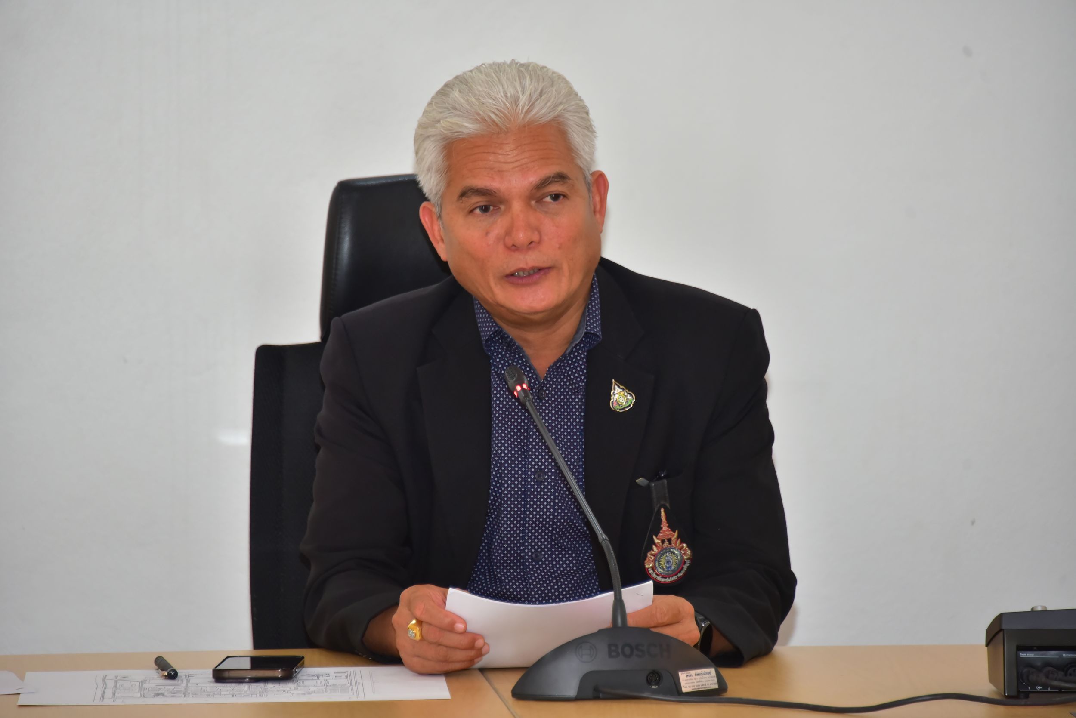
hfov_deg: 8.2
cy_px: 359
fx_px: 7475
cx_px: 538
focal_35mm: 250
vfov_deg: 5.5
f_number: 5.6
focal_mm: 250
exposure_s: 1/125
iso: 2000
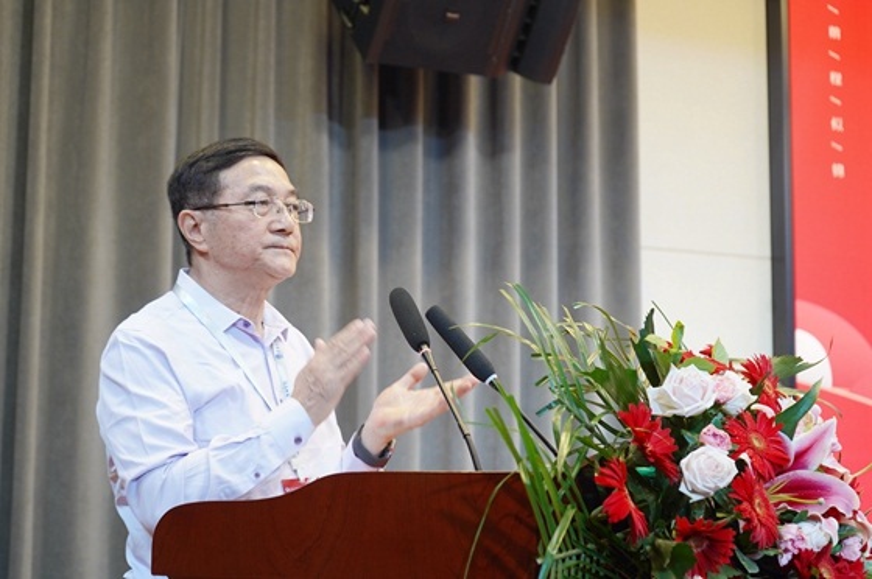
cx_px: 436
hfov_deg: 31.5
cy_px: 290
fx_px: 1548
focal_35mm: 64
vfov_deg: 21.2
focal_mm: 64
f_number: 5.6
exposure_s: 1/80
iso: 800
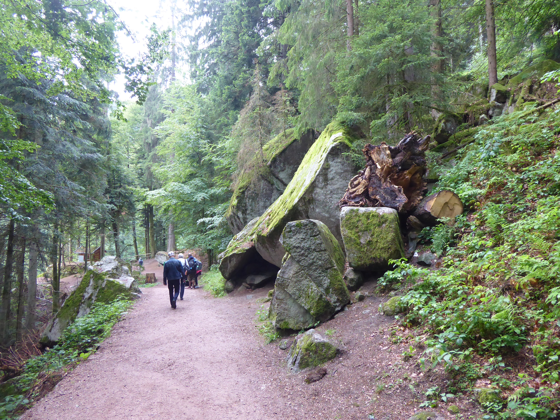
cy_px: 210
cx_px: 280
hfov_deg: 69.4
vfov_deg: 54.9
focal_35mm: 25
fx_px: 404
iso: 400
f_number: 3.3
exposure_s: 1/50
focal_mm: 4.3
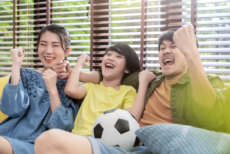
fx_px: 364
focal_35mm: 57
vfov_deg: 23.8
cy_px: 77
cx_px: 115
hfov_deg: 35.0
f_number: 3.2
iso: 640
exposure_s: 1/160
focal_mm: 57
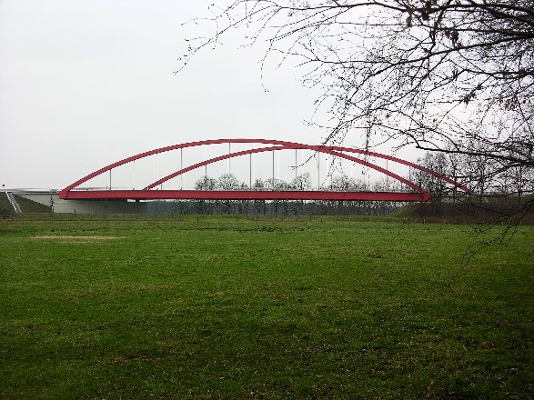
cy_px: 200
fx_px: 709
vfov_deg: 31.5
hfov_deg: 41.2
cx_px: 267
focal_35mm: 46
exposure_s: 1/30.6
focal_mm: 11.6
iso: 50
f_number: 3.7
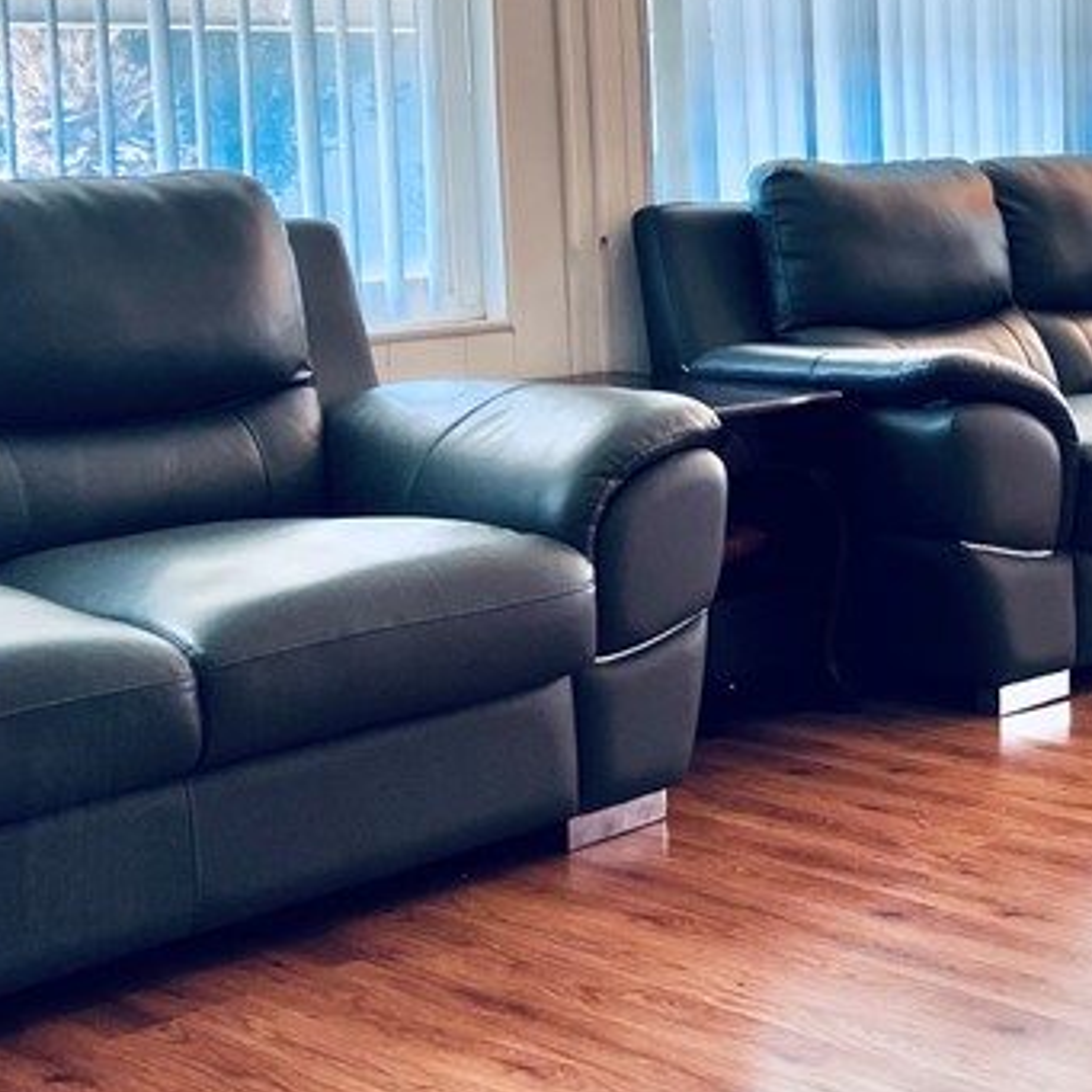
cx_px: 1041
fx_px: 2463
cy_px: 387
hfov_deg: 24.1
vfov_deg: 24.9
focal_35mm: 69
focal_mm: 5.7
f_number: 1.5
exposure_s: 1/120
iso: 50
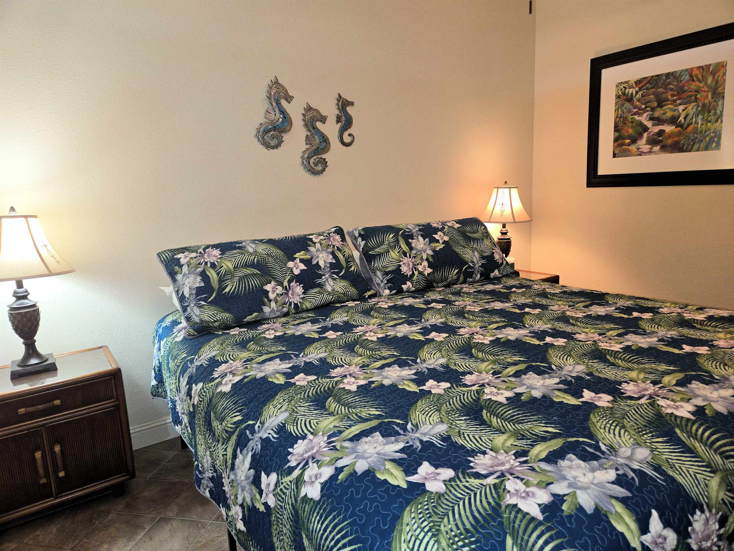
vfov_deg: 58.9
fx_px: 488
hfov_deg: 73.9
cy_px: 276
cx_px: 367
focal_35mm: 23
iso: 100
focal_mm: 5.4
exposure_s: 1/30
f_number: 1.8
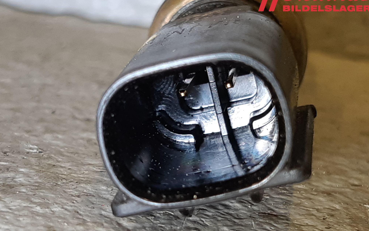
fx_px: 282
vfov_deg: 44.5
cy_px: 121
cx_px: 183
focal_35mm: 28
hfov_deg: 66.5
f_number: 1.7
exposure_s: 1/50
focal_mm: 3.93
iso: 50
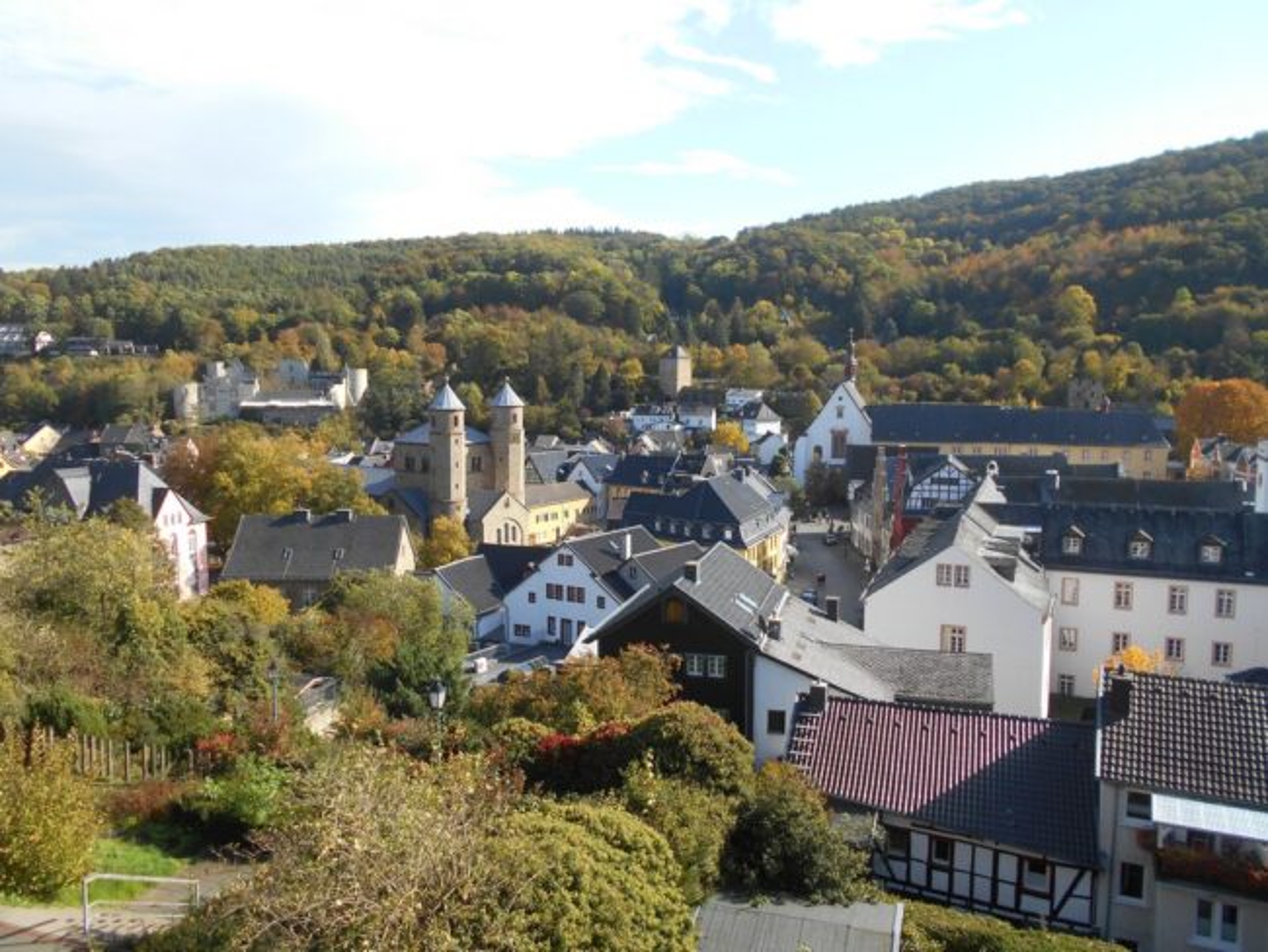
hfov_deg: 67.3
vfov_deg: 53.1
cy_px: 476
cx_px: 634
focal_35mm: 26
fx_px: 953
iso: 80
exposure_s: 1/400
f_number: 3.2
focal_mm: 4.6
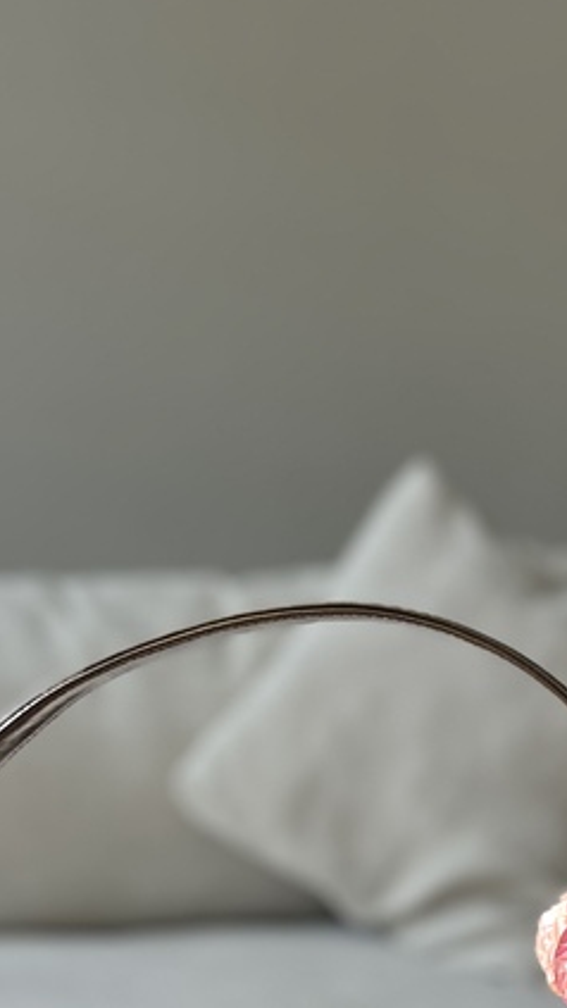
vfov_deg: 29.4
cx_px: 374
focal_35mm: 67
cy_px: 1003
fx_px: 1790
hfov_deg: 18.0
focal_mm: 5.1
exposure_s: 1/522
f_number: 1.6
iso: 50
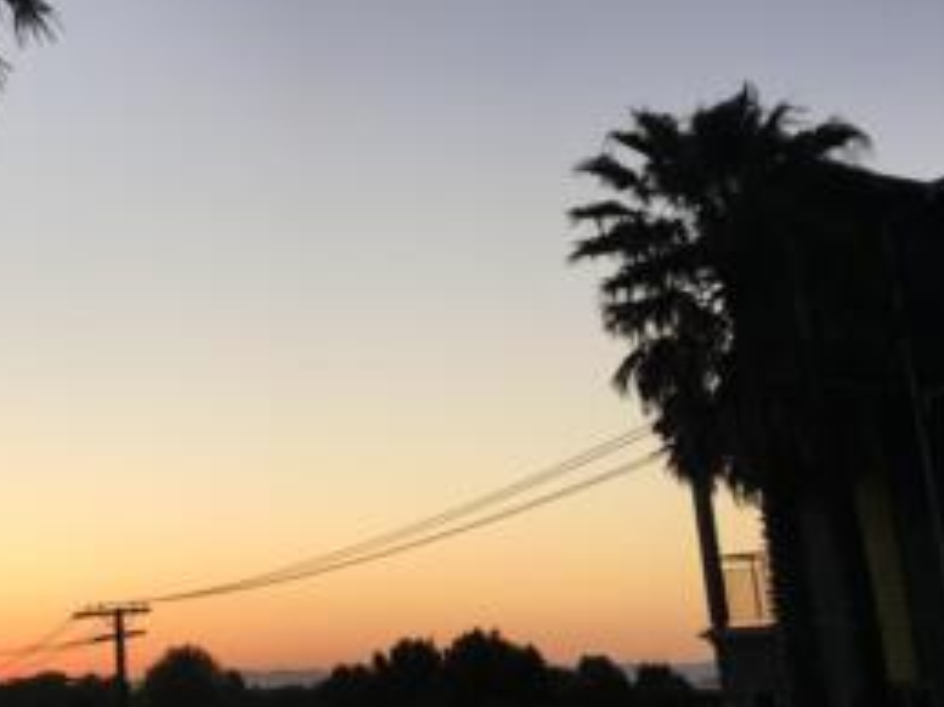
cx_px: 190
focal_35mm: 56
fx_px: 1526
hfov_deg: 33.4
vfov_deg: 25.7
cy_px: 148
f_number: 2.2
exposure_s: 1/101
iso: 25
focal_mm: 4.15
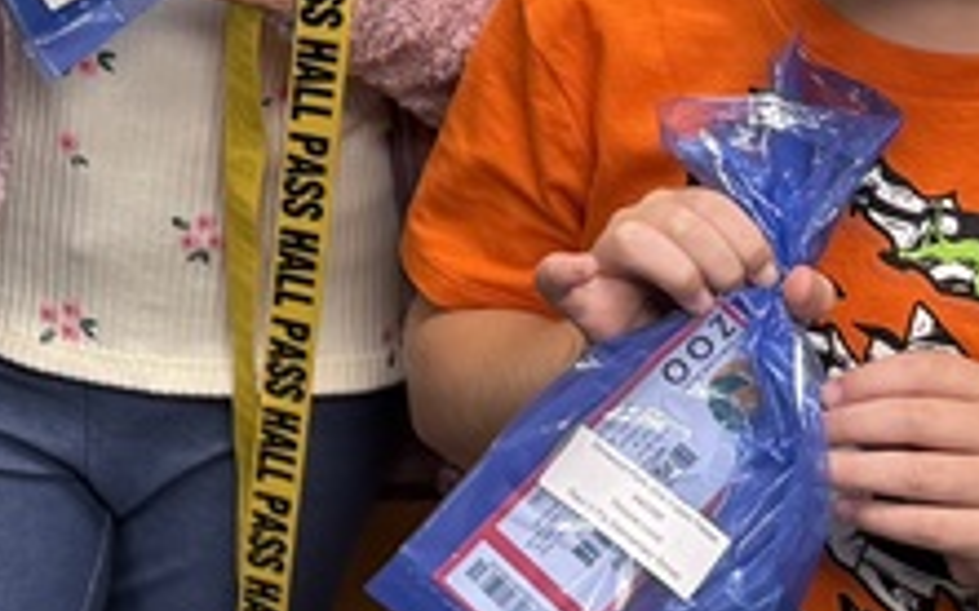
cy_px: -390
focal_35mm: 118
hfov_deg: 15.9
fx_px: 3148
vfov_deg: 10.6
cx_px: -598
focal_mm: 6.76
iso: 160
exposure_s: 1/120
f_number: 1.78
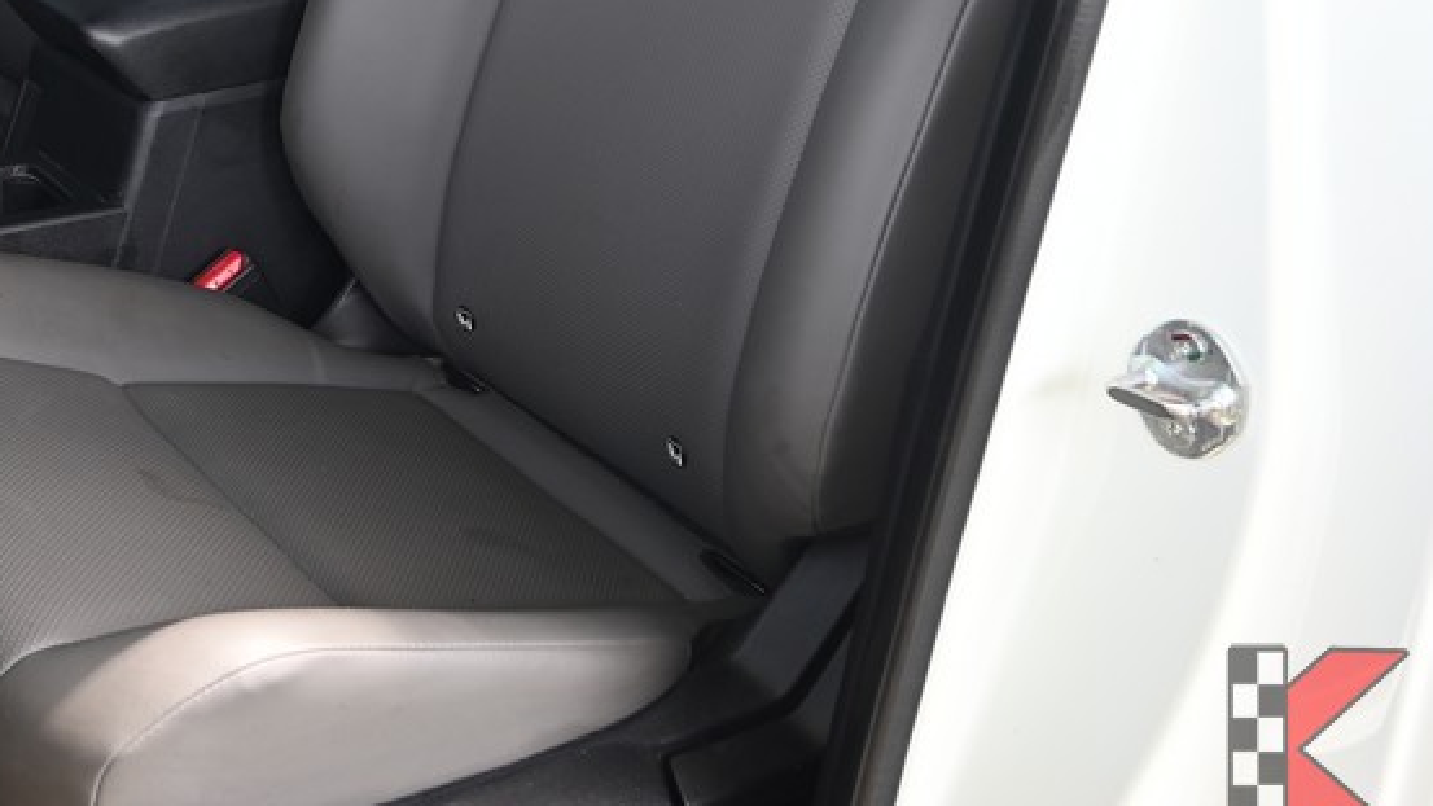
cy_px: -26
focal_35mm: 50
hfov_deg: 37.8
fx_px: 1900
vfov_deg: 22.9
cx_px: 75
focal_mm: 24
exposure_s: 1/30
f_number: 6.7
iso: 200
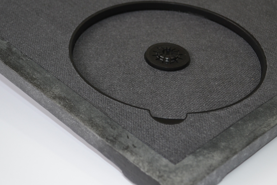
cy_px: 78
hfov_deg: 25.1
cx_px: 133
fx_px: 623
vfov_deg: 16.8
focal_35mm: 81
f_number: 5
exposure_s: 1/125
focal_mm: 38
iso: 400
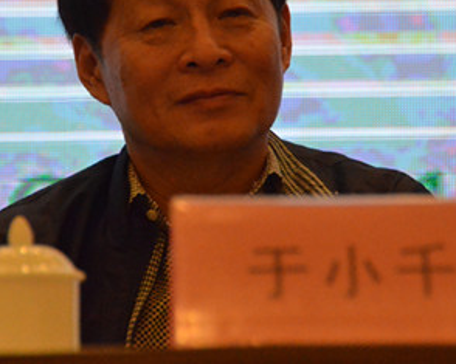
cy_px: 88
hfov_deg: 5.2
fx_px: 5019
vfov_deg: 4.2
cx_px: 205
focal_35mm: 372
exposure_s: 1/800
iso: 6400
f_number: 5.6
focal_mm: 130
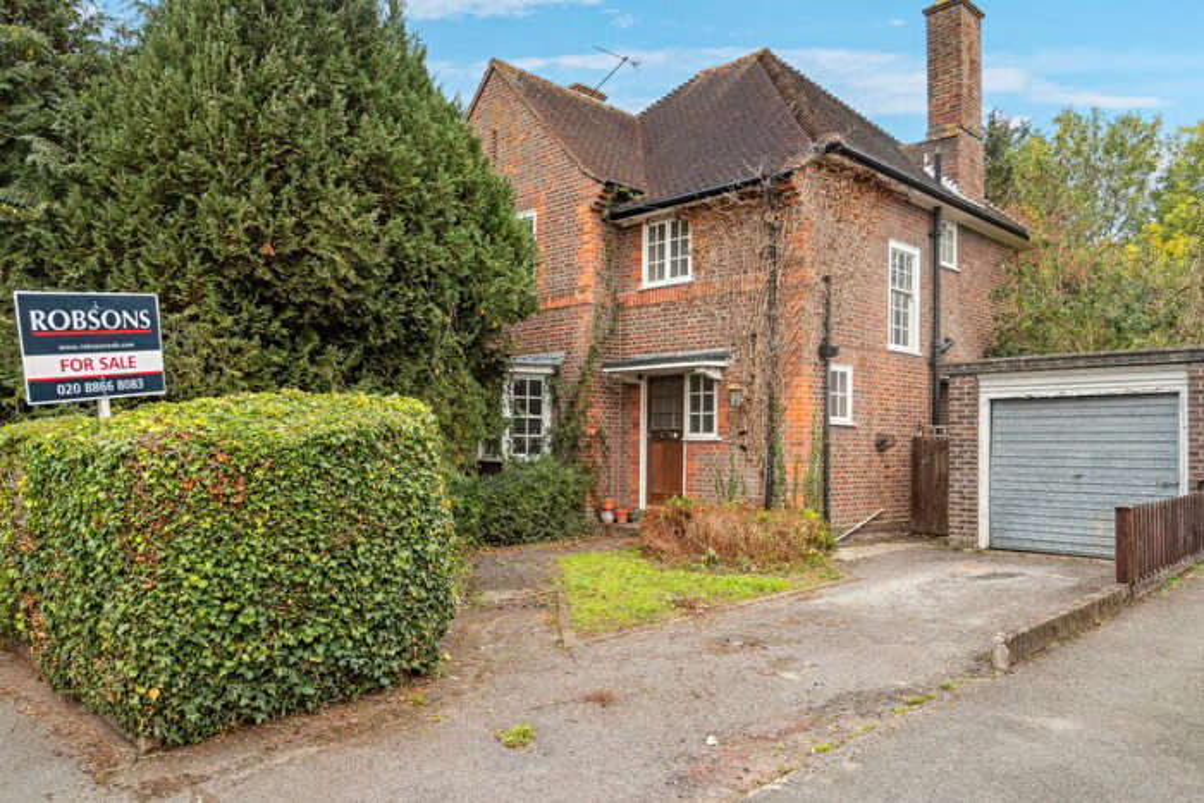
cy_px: 402
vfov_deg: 51.3
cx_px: 602
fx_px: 836
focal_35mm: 25
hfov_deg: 71.5
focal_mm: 25
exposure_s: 1/320
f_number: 5.6
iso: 500
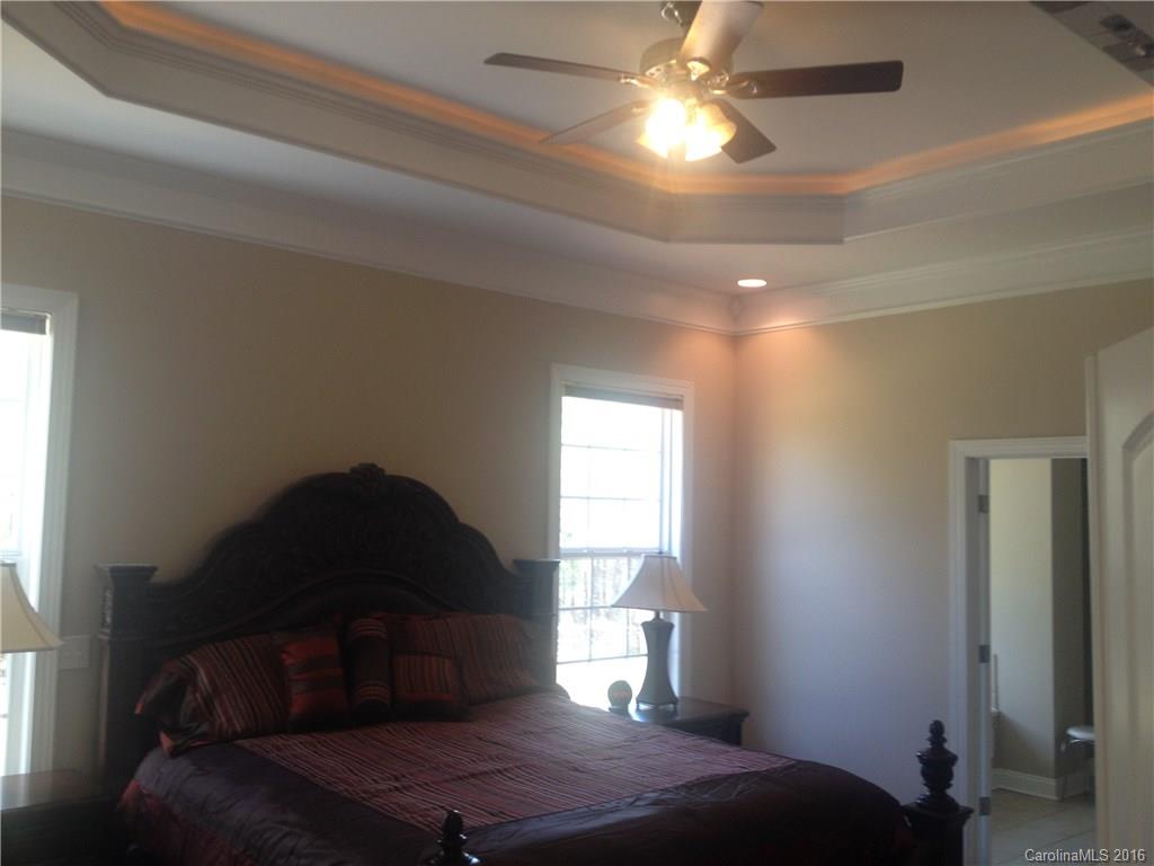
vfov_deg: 40.7
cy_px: 433
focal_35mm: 35
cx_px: 577
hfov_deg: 52.6
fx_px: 1167
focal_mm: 4.28
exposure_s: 1/30
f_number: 2.4
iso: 50
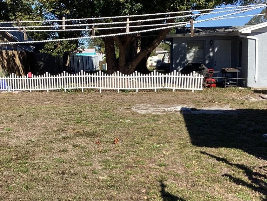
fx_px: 455
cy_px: 112
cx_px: 97
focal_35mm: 59
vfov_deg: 24.8
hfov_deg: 32.5
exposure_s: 1/1481
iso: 25
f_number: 2.4
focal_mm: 3.3
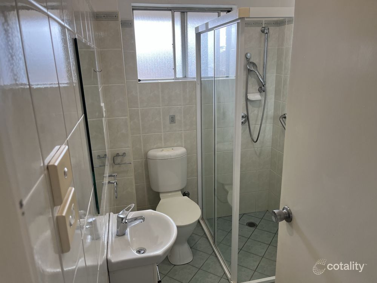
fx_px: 283
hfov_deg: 67.3
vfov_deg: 53.1
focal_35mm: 26
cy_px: 142
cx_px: 188
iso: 64
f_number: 1.6
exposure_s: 1/100
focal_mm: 5.1
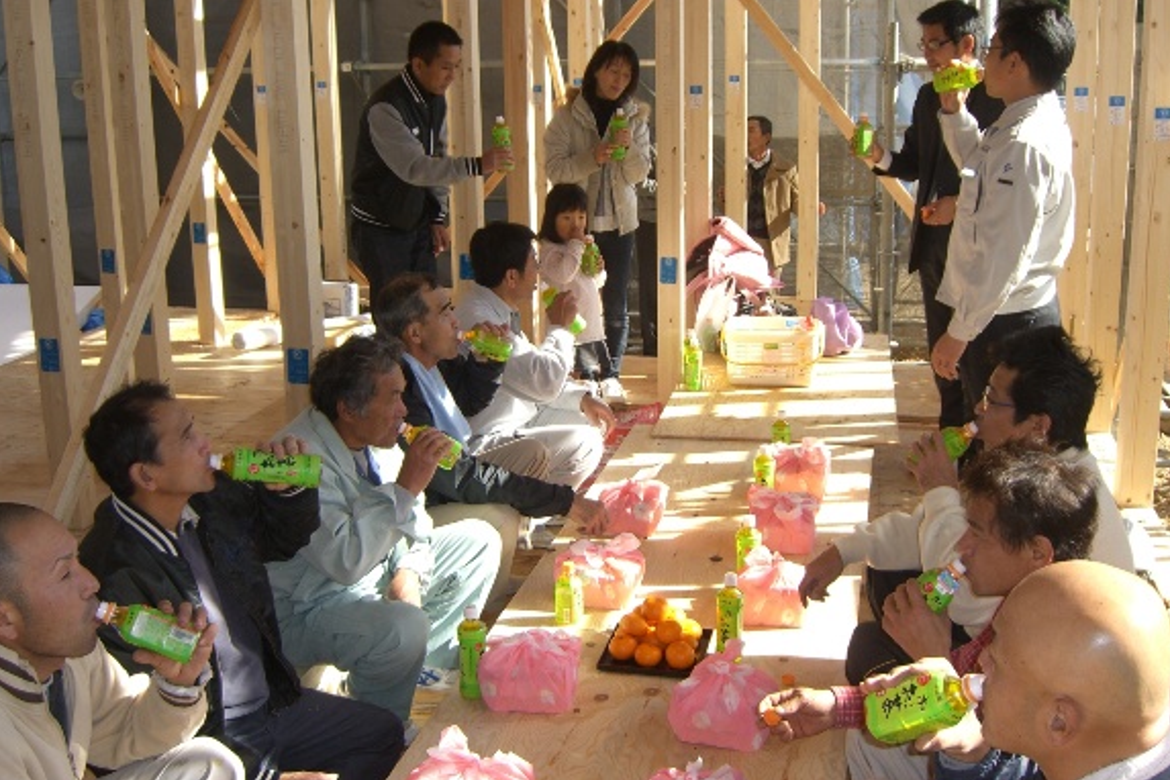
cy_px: 344
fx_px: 1300
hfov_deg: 48.5
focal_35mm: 40
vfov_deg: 33.4
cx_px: 590
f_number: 2.8
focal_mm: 7.9
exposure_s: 1/250
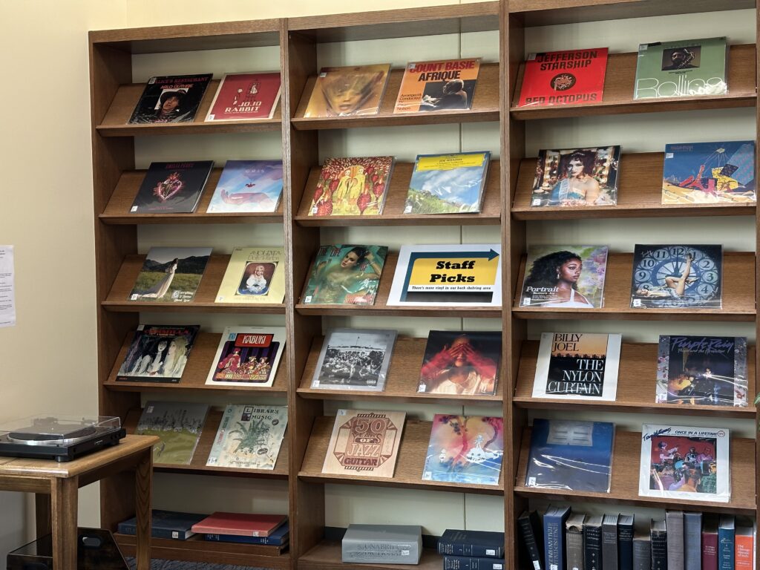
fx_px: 1054
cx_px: 380
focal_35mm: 48
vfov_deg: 30.3
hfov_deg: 39.7
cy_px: 285
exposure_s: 1/60
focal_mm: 6.86
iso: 125
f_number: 1.78
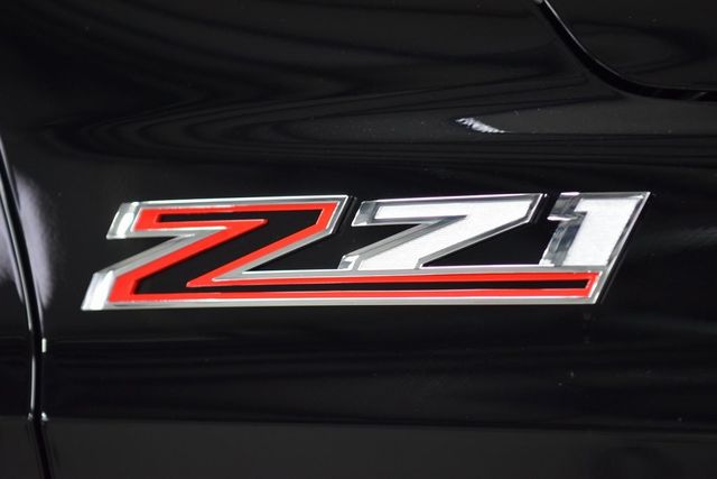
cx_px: 358
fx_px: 2092
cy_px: 240
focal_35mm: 105
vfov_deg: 13.0
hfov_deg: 19.5
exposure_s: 1/100
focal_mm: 70
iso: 1600
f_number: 2.8
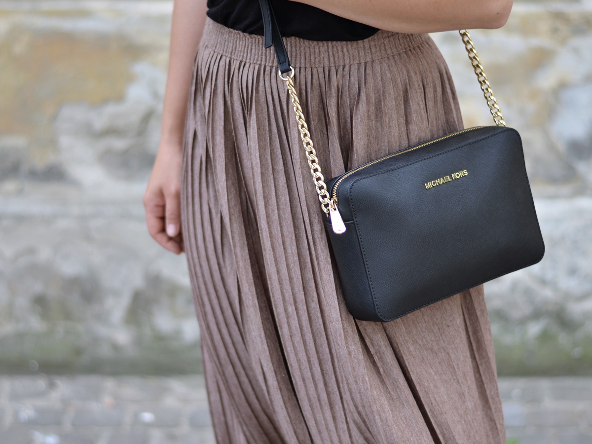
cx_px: 278
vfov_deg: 15.4
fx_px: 1642
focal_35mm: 96
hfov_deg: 20.4
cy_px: 230
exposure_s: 1/1000
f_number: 1.8
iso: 100
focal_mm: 50
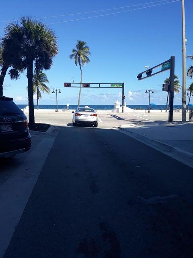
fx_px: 208
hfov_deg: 49.7
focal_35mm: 28
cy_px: 129
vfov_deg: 63.4
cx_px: 96
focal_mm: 3.7
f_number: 1.7
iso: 40
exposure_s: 1/1520
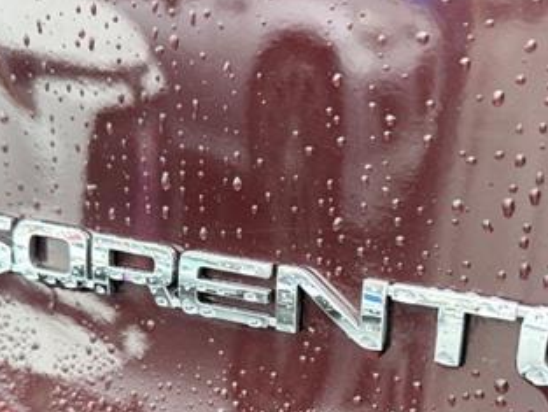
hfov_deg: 38.8
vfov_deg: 28.7
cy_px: 359
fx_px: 776
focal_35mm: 49
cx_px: 326
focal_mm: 6.76
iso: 160
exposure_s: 1/121
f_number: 1.78
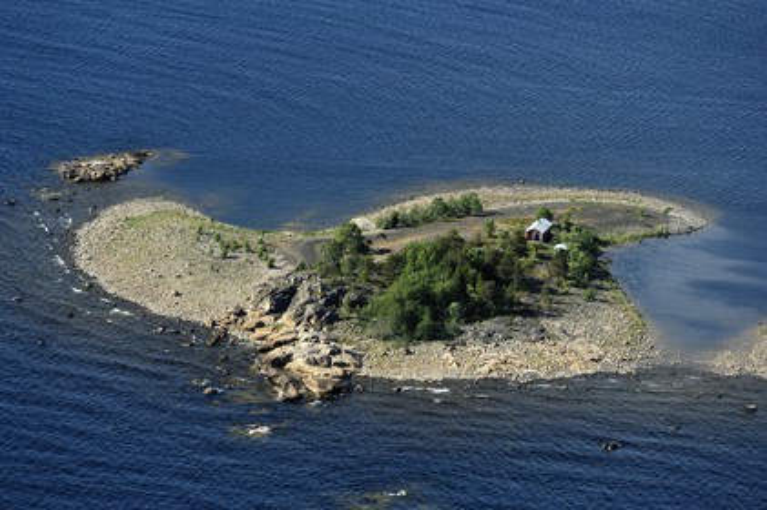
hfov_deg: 10.2
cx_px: 384
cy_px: 255
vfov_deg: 6.8
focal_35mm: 202
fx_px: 4311
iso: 100
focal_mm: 135
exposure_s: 1/1250
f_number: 3.2
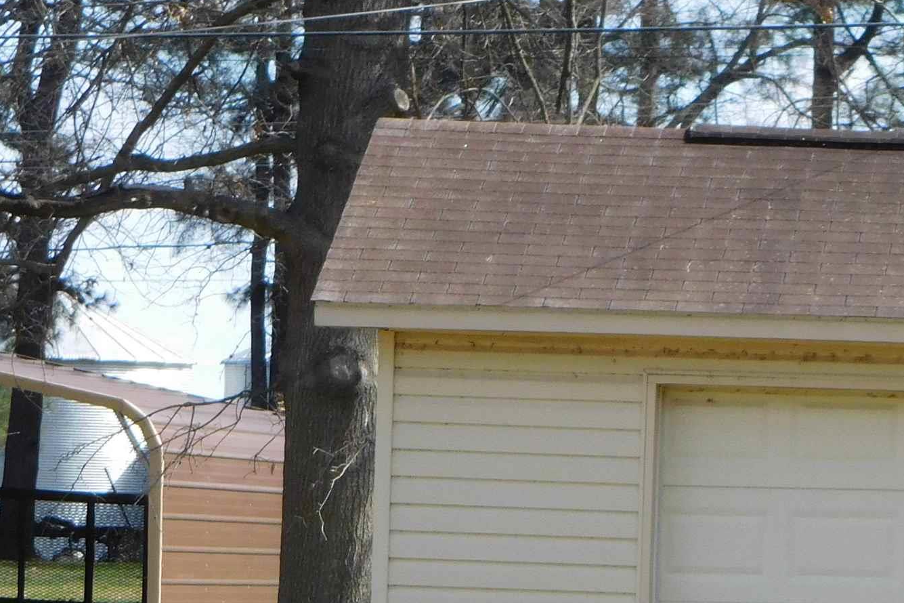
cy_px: 674
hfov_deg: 6.1
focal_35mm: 335
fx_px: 8412
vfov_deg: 4.1
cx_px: 1017
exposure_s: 1/320
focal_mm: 25
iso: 125
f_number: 5.1
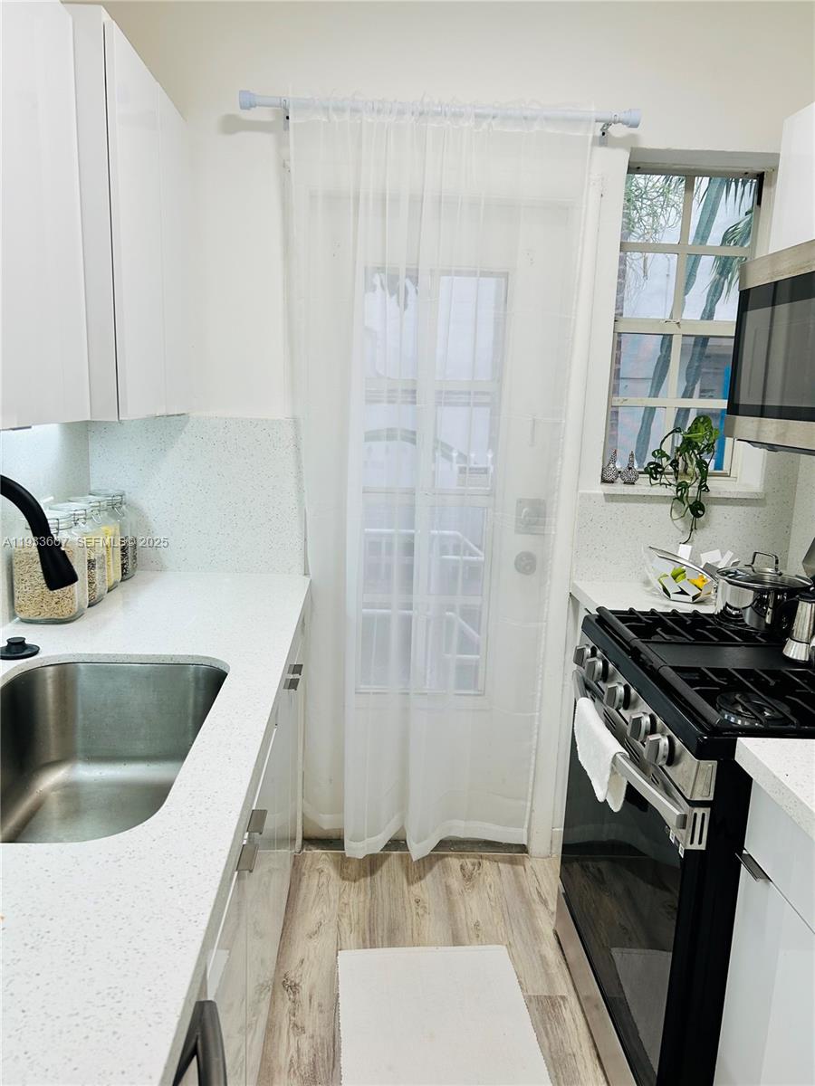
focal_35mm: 26
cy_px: 543
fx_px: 816
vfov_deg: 67.3
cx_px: 408
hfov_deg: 53.1
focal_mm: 5.7
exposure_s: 1/120
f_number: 1.5
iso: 64
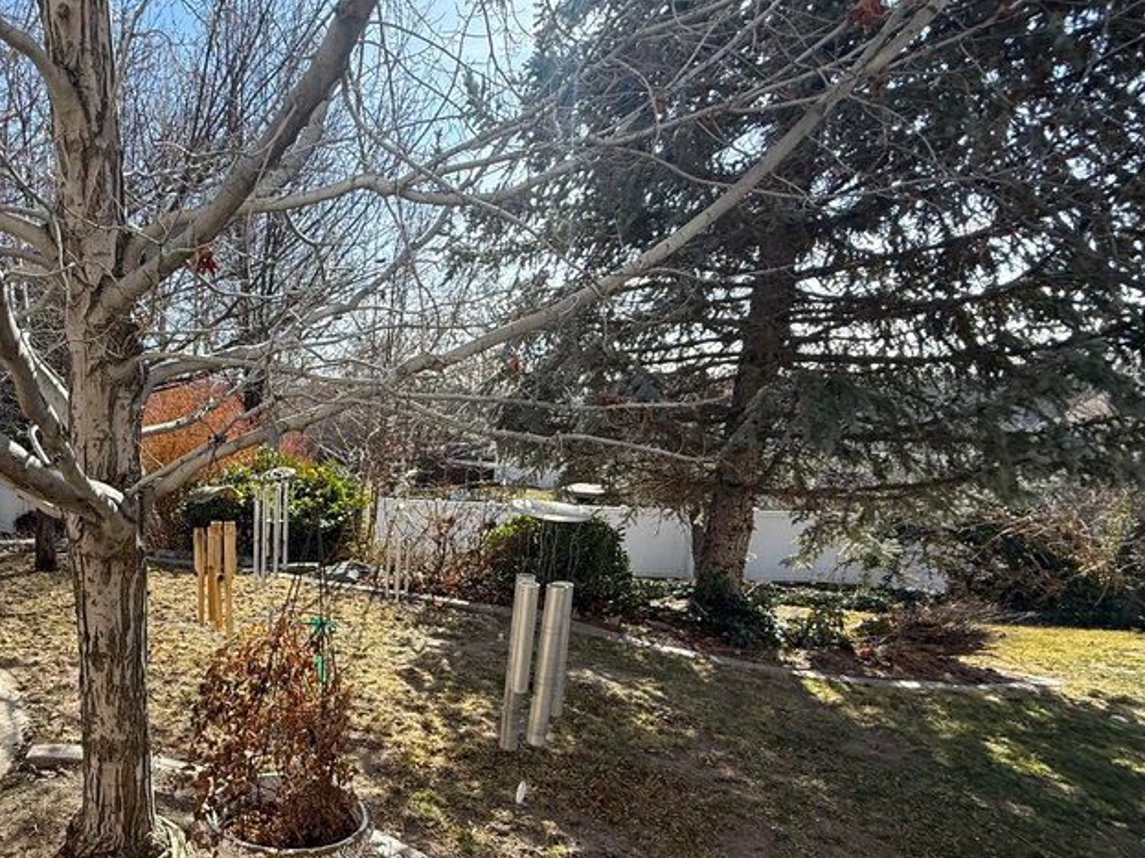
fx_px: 761
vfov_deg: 57.4
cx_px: 233
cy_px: 581
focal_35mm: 23
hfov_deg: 67.2
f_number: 2.2
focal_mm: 2.22
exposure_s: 1/625
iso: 50
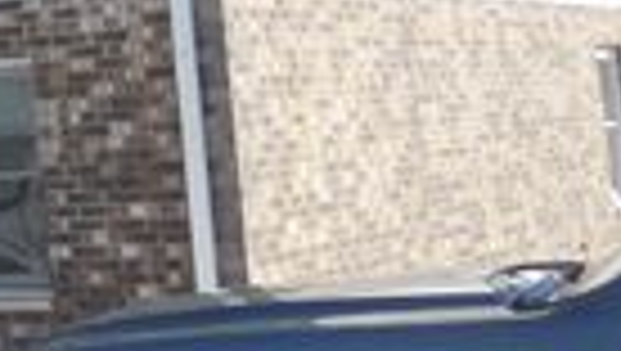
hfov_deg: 16.0
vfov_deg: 10.1
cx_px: -410
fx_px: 1945
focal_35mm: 118
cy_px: -101
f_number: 3.2
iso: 125
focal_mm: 5.3
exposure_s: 1/1000
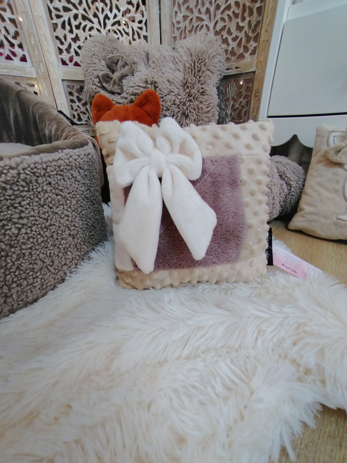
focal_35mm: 16
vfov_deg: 94.5
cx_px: 174
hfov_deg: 78.1
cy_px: 232
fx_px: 214
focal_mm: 1.68
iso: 580
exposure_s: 1/50
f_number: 2.2
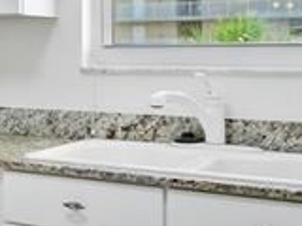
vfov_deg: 20.4
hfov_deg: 21.9
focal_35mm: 72
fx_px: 628
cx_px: -166
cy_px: 78
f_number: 8
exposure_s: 1/15
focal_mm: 10
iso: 360
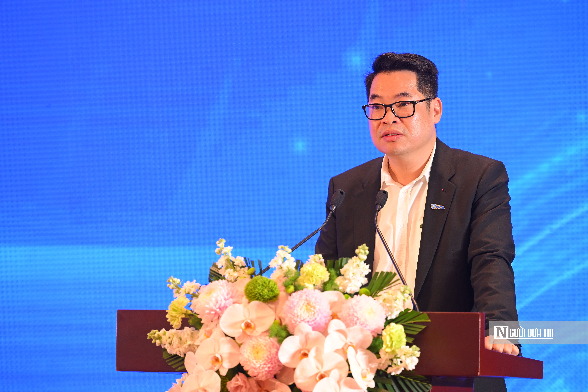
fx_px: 4164
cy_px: 196
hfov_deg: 8.1
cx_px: 294
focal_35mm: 255
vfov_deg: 5.4
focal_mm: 170
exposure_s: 1/160
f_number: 3.2
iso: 1000
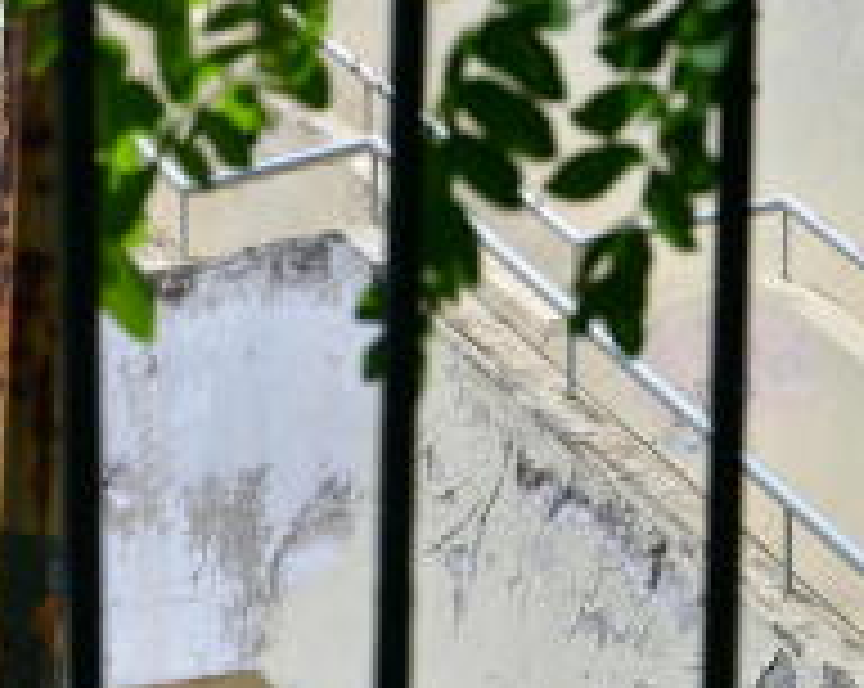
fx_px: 5030
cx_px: -198
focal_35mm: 197
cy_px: 553
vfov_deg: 7.8
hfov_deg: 9.7
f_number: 7.1
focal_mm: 61
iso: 400
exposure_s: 1/2000
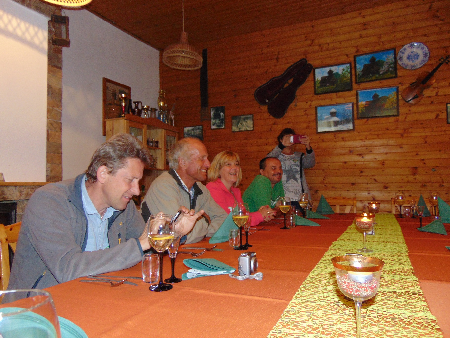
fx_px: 325
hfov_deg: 69.4
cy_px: 169
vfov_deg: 54.9
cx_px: 225
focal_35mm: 25
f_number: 3
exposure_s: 1/30
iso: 200
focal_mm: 4.5
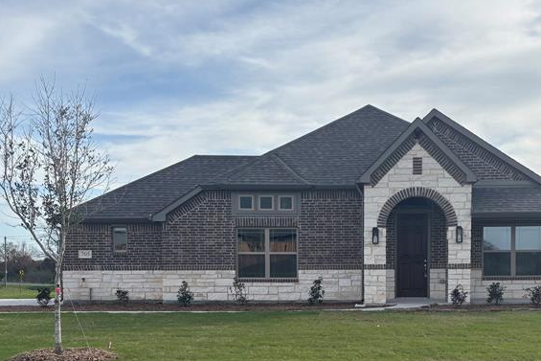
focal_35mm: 49
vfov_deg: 27.0
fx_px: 737
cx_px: 347
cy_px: 288
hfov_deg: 40.0
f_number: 1.6
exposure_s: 1/3831
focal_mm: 5.96
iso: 50
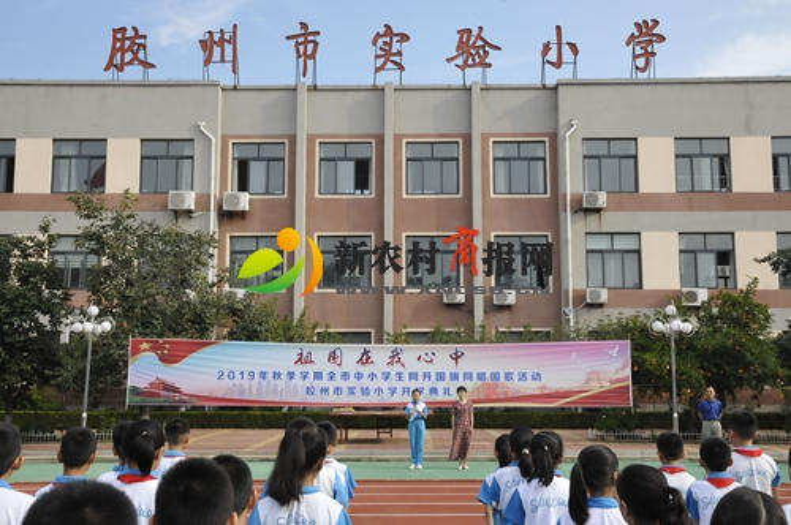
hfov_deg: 49.6
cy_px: 262
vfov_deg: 34.1
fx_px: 856
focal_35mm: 39
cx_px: 396
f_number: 11
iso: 1000
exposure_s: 1/500
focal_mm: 26
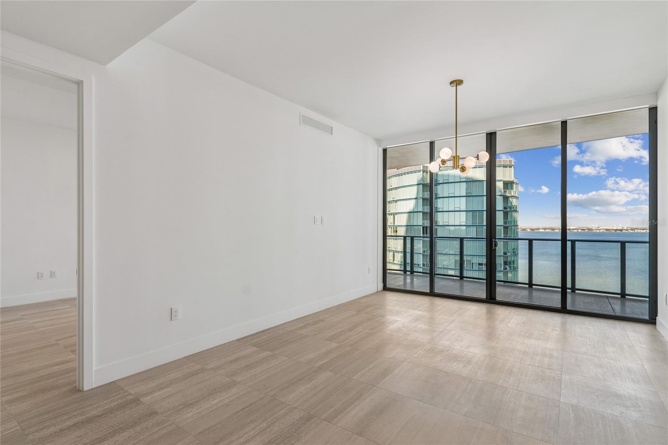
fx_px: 297
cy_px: 222
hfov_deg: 96.7
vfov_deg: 73.7
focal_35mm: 16
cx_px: 334
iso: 100
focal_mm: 11
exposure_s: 1/80
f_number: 7.1
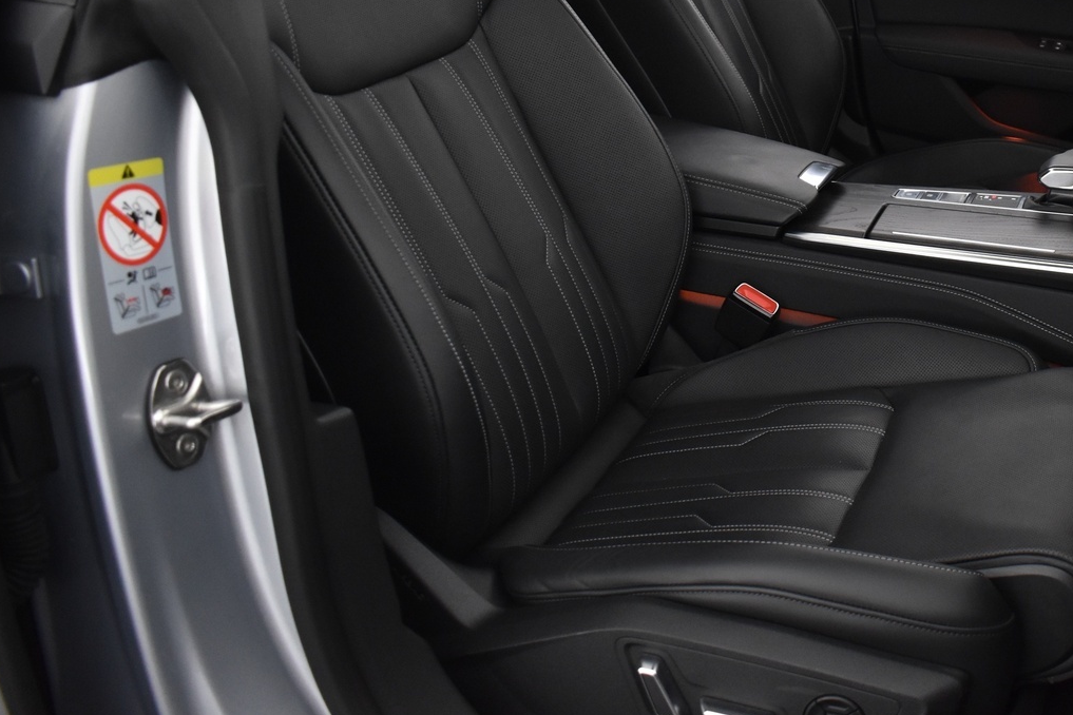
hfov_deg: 43.5
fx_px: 1282
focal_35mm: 43
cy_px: 185
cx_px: 841
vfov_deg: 30.7
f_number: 3.5
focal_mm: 18
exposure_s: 1/30
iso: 1400
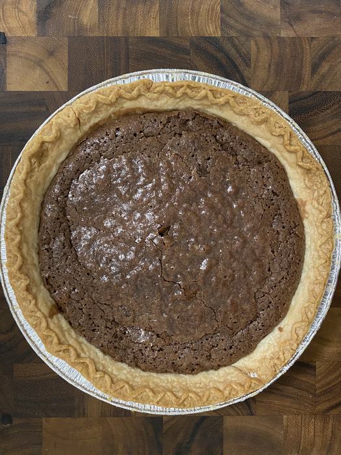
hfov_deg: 53.1
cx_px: 170
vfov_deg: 67.3
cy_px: 228
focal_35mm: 26
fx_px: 341
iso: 640
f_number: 1.8
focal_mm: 4.25
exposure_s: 1/30
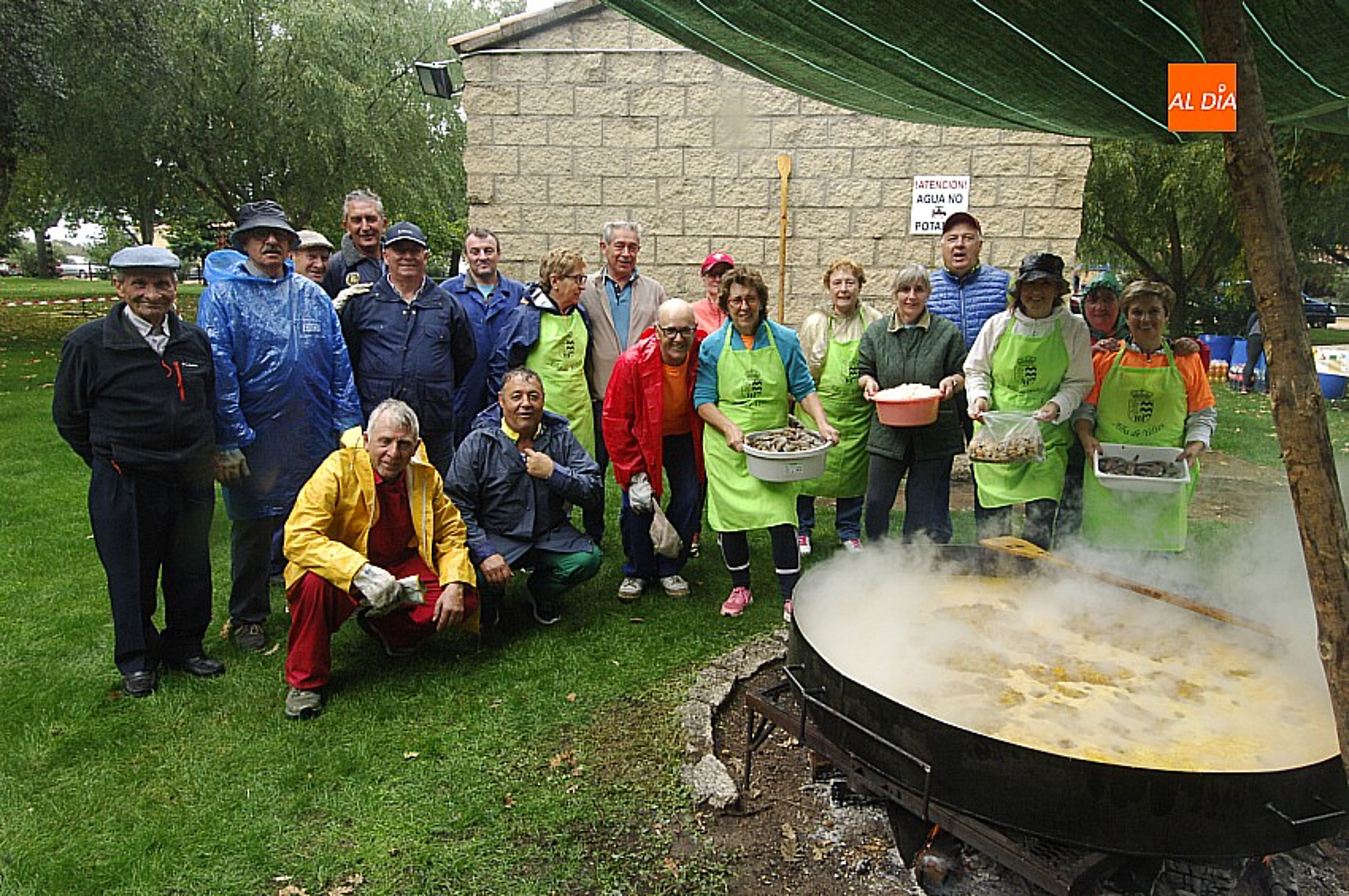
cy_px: 448
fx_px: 842
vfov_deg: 56.1
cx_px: 674
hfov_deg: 77.4
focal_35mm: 22
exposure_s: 1/100
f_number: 11
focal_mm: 15
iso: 800
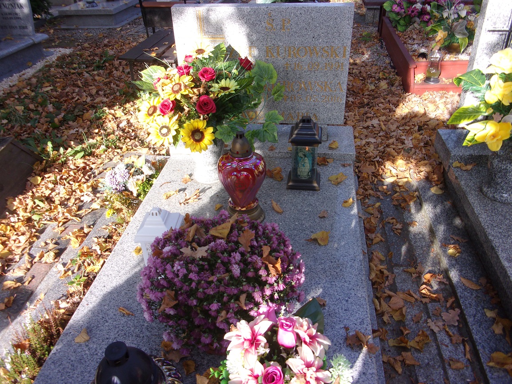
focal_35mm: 28
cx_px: 256
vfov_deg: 49.7
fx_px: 414
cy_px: 192
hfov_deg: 63.4
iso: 80
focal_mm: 5.1
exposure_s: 1/125
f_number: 3.9
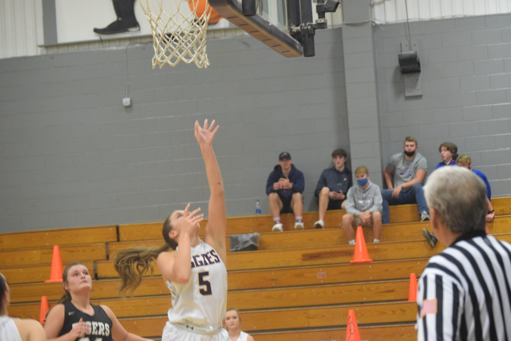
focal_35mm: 117
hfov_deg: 17.5
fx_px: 1661
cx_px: 256
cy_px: 170
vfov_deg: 11.7
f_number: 5
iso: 4000
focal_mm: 78
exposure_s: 1/160
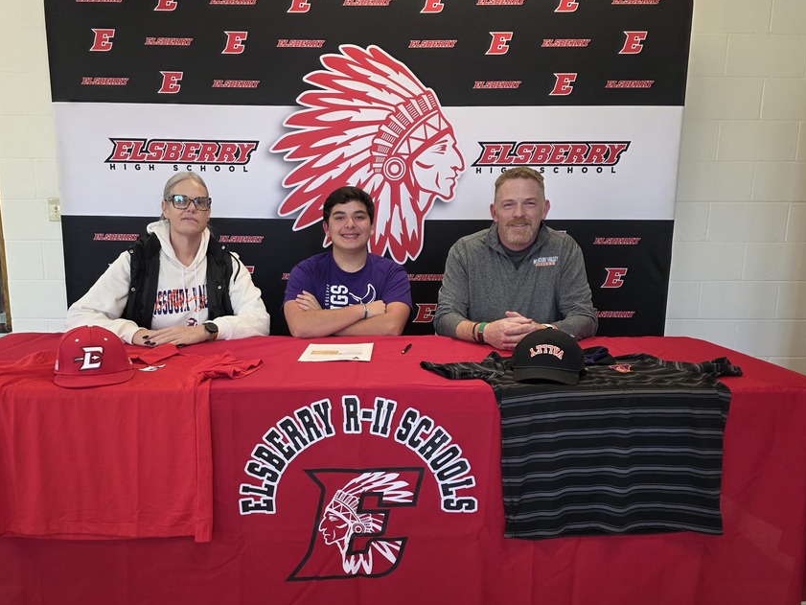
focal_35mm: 28
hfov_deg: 63.3
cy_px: 333
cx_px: 366
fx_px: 652
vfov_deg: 49.7
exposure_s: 1/180
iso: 200
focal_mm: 6.3
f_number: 1.7
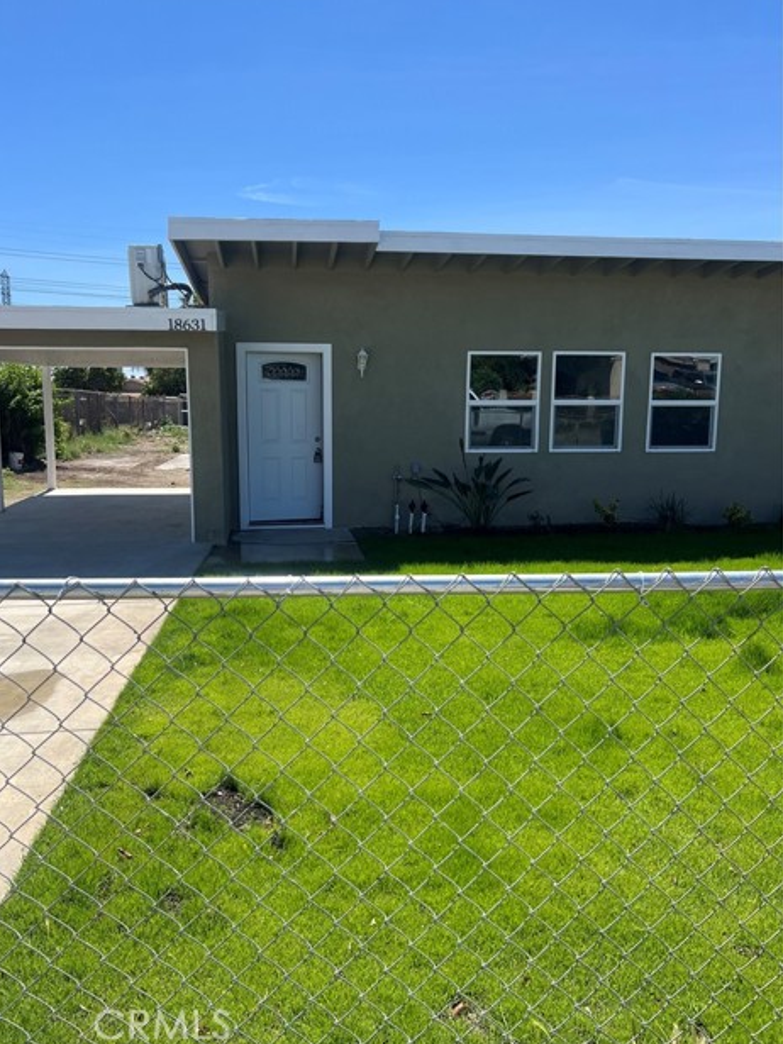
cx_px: 378
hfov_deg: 51.3
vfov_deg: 65.3
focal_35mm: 27
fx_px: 814
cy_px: 507
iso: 50
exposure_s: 1/3571
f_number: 1.5
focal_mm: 5.7
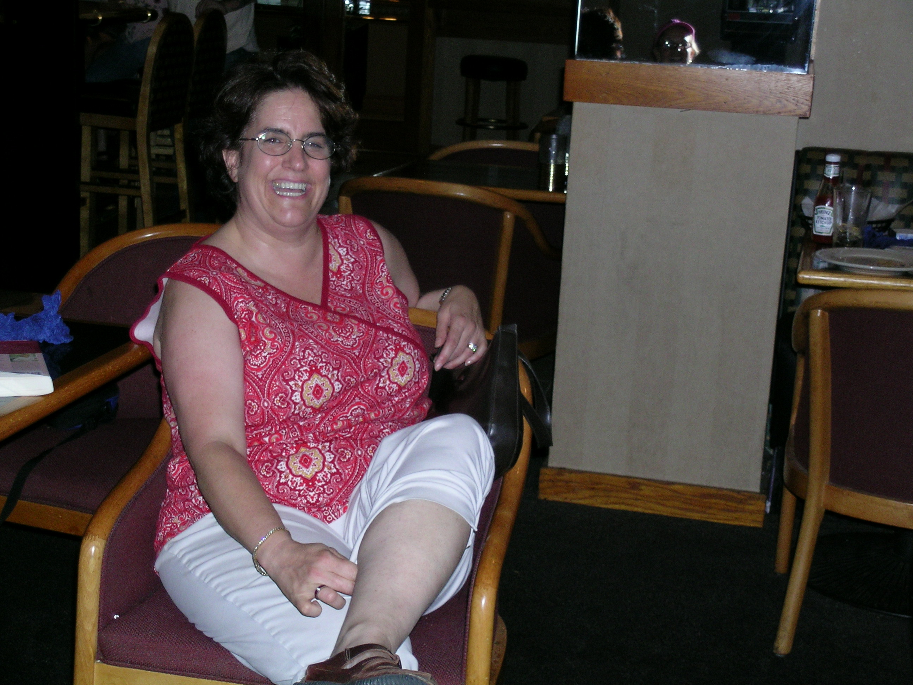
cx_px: 456
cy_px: 342
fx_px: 1714
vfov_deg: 22.6
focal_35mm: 65
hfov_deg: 29.8
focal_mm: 13.5
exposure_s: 1/121
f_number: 3.8
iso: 126
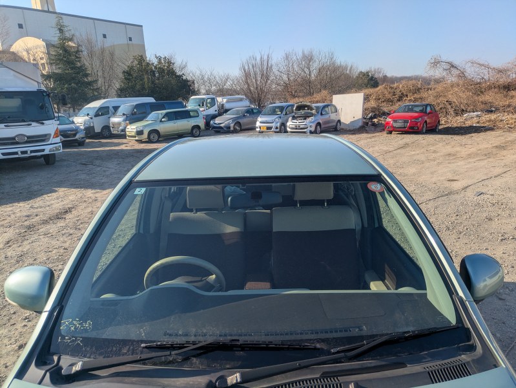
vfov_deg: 54.9
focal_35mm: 25
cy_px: 194
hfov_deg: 69.4
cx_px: 258
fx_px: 373
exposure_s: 1/1546
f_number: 1.89
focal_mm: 5.43
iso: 47
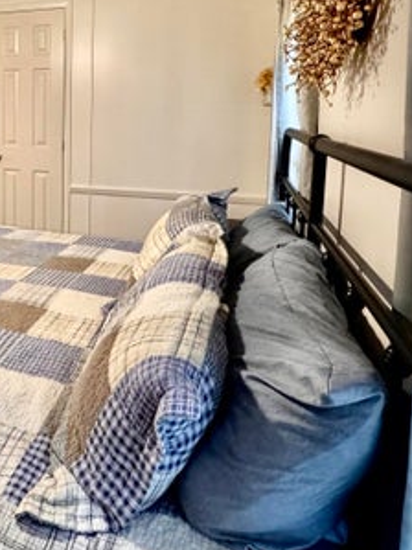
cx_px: 39
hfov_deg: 42.7
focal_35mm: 30
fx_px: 476
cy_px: 160
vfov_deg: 57.9
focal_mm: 2.22
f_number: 2.2
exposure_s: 1/60
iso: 320
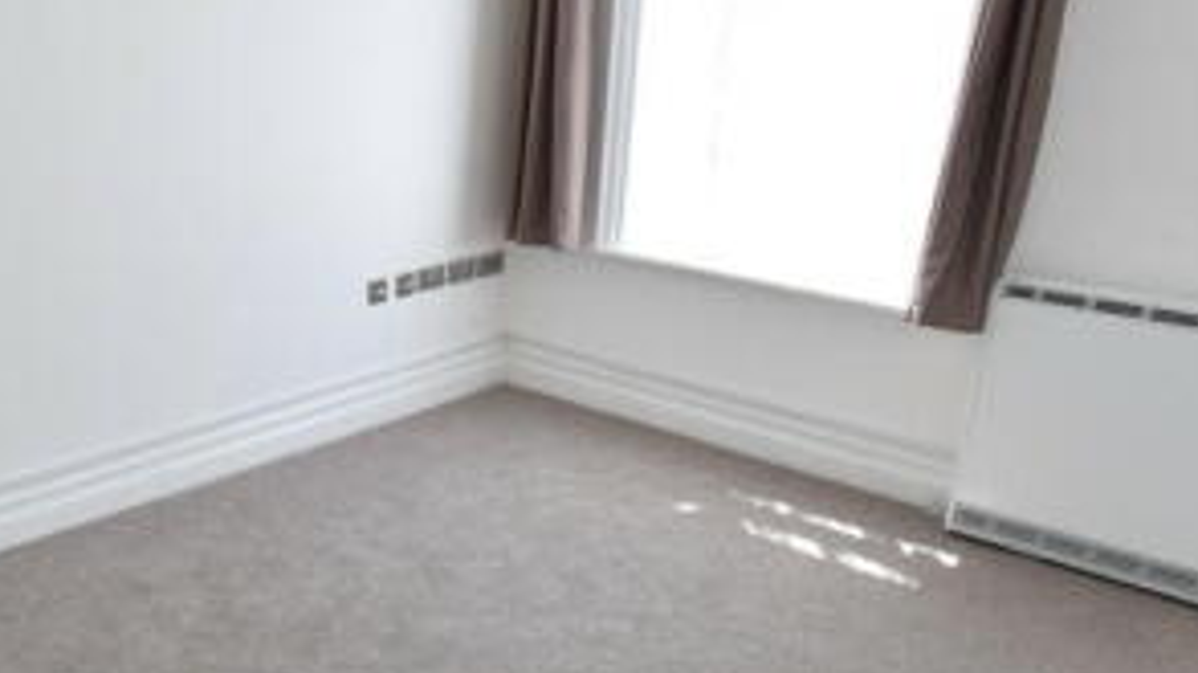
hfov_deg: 53.7
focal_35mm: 35
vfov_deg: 33.5
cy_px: 414
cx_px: 279
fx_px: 1111
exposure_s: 1/160
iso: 800
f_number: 6.3
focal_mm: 10
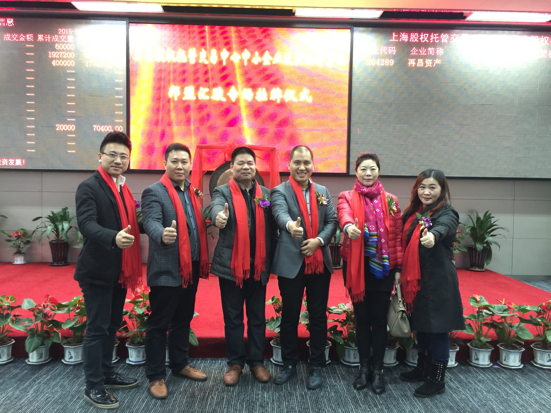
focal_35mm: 29
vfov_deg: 48.2
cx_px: 276
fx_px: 462
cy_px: 206
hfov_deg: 61.7
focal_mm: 4.15
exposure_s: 1/4
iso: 80
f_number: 2.2
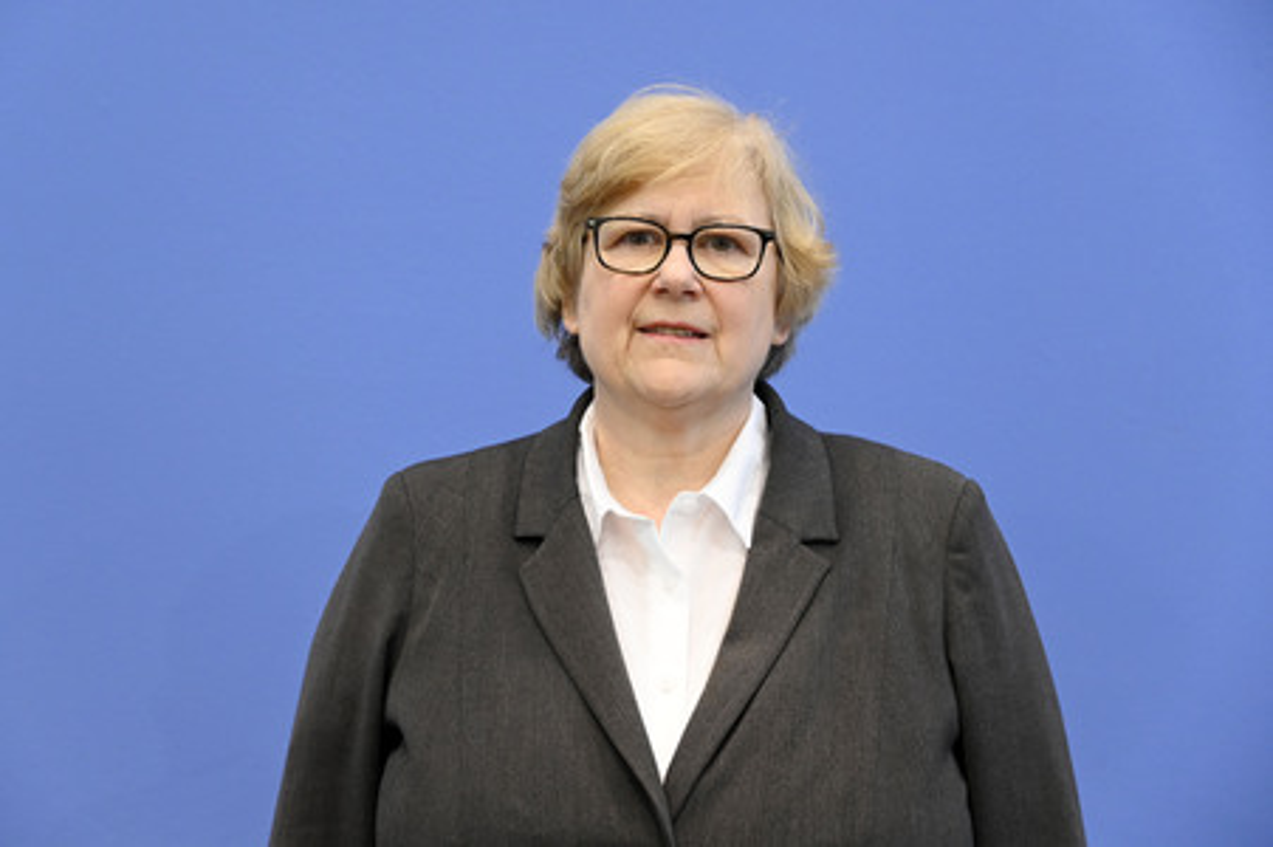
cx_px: 636
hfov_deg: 27.0
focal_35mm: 75
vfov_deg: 18.2
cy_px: 424
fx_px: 2650
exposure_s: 1/500
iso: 4000
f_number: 4.5
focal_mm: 75
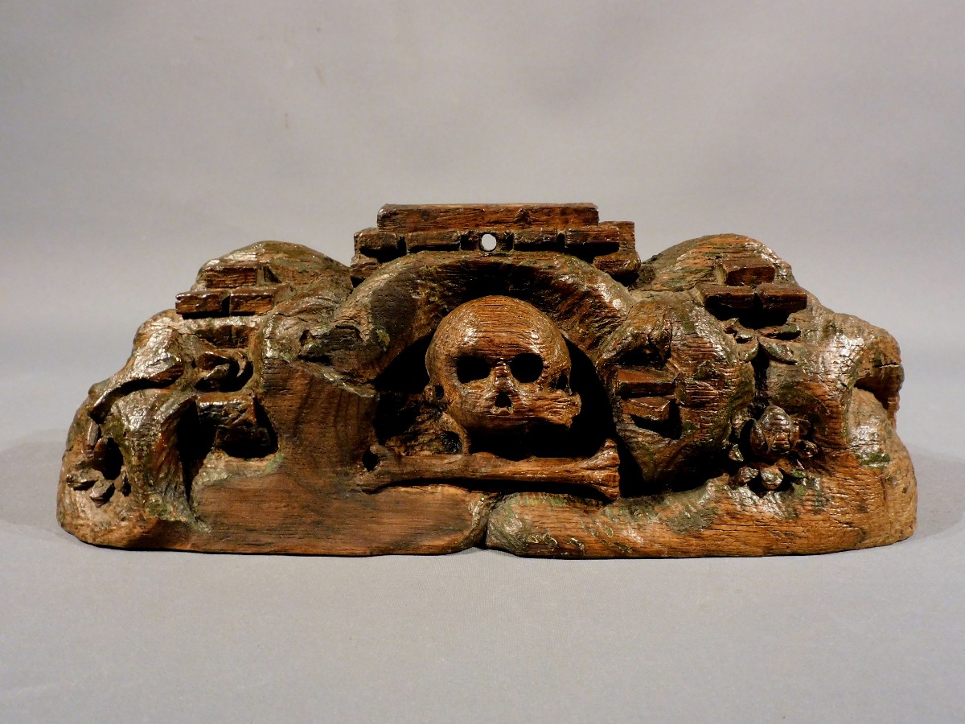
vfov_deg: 46.8
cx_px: 482
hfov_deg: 60.0
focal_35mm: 30
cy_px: 362
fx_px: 836
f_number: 3.5
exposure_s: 1/25
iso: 400
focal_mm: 5.4
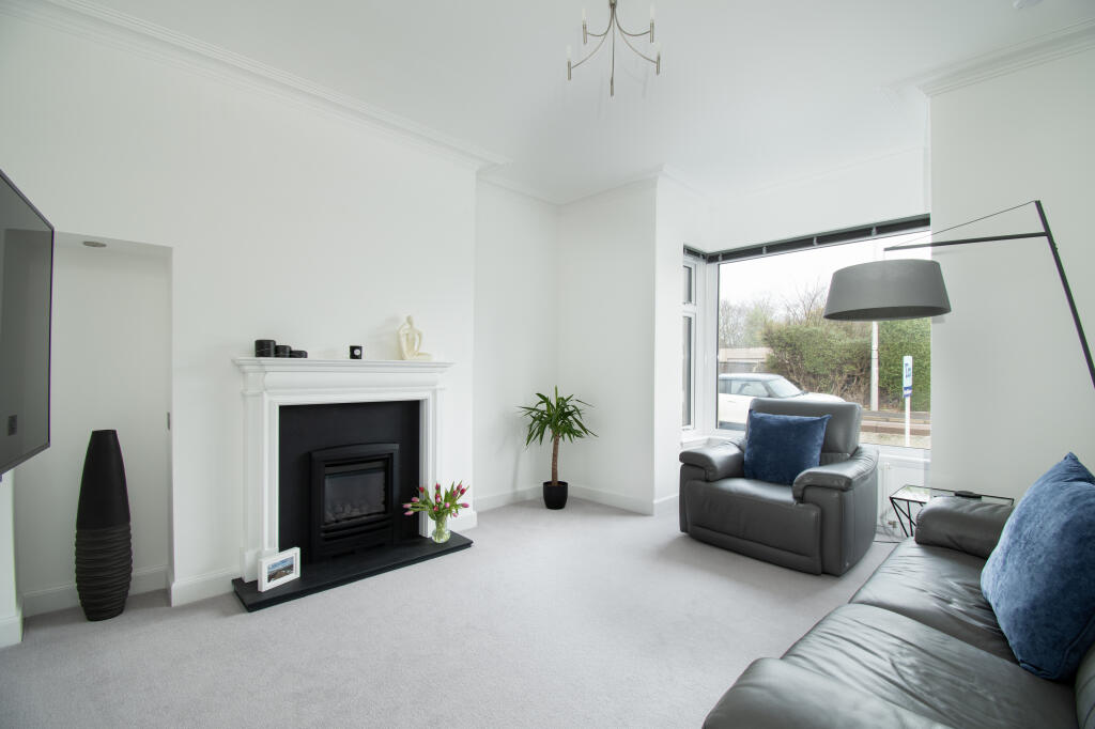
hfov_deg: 100.4
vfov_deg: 77.3
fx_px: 456
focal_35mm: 15
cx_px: 548
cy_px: 364
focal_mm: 10
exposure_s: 1/2.5
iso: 320
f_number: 8
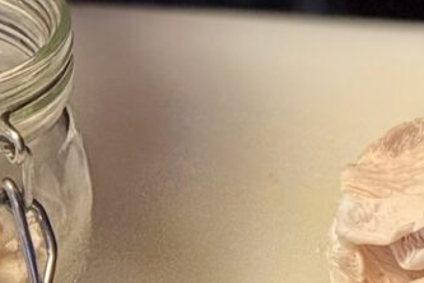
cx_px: 269
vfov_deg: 3.6
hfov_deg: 5.4
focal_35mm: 384
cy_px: 97
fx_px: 4522
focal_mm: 15.66
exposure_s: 1/50
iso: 400
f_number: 2.8
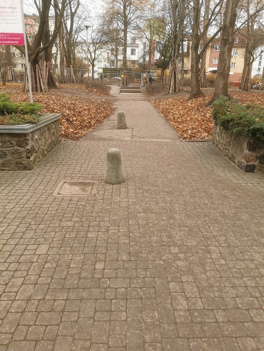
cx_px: 132
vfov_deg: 65.3
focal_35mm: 27
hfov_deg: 51.4
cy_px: 176
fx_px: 275
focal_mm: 5.56
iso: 50
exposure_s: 1/120
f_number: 1.6
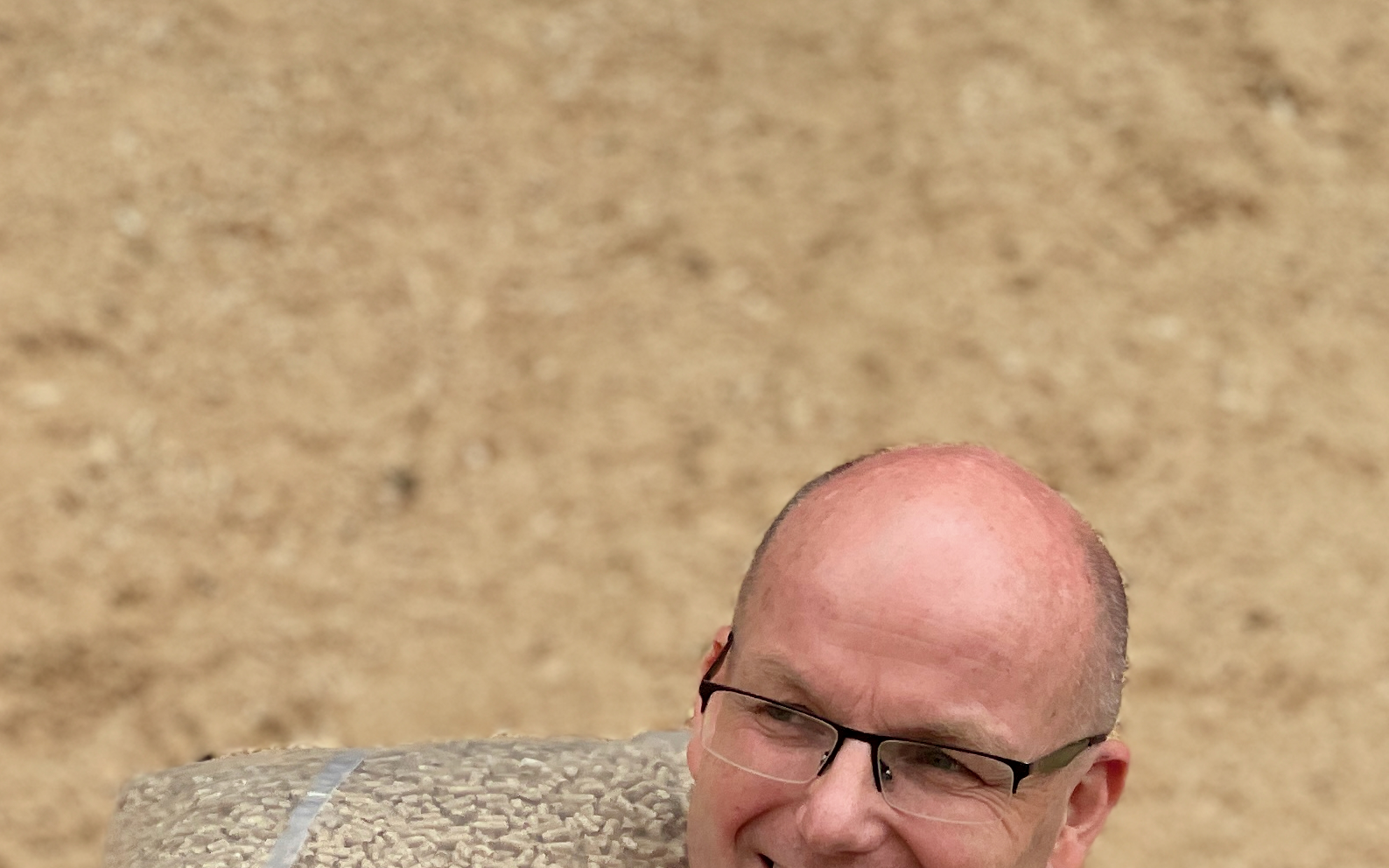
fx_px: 5300
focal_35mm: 140
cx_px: 731
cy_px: 1179
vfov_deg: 9.2
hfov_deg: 14.9
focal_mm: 6
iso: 32
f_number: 2
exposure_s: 1/1020
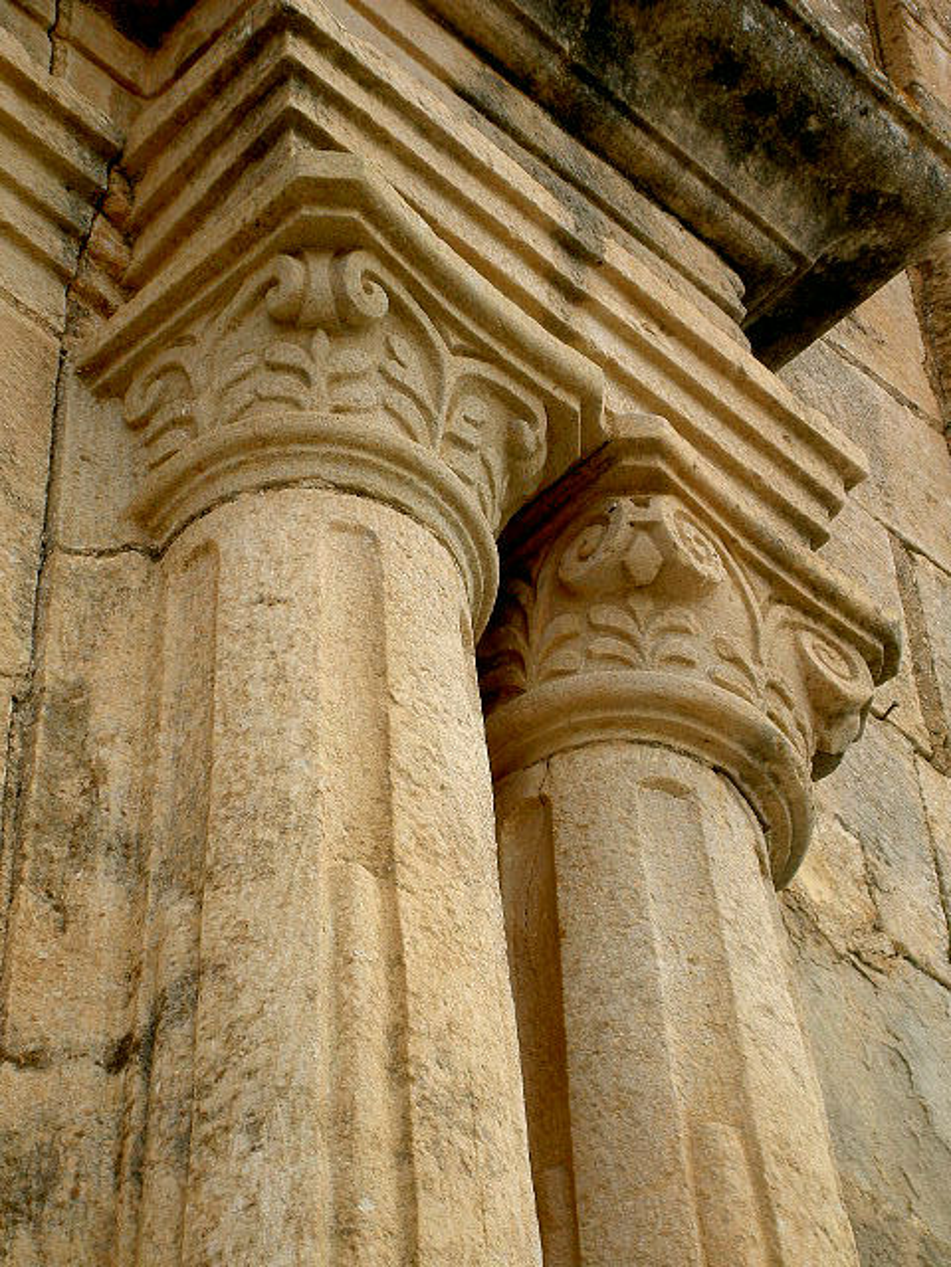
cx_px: 476
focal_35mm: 102
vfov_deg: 19.3
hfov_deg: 14.5
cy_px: 634
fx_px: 3736
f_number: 4.9
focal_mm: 16.8
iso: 50
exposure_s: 1/100
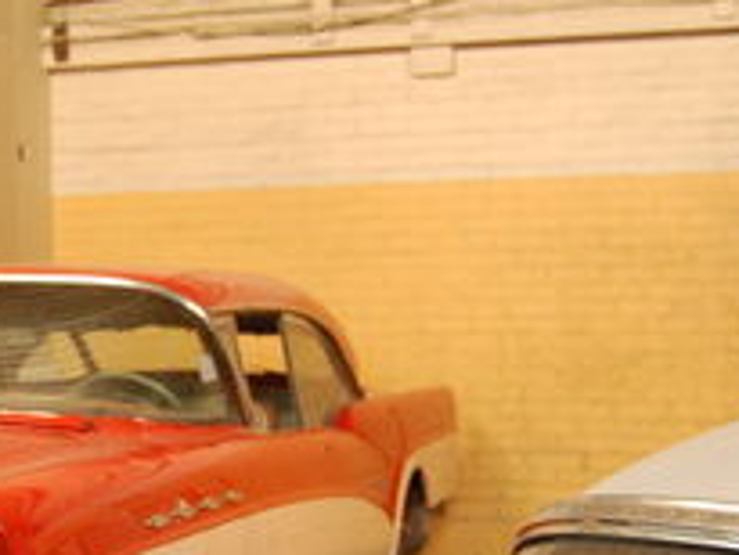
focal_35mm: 81
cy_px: 469
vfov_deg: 18.0
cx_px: 36
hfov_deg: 23.3
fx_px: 1730
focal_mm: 18
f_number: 3.5
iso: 800
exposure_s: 1/20
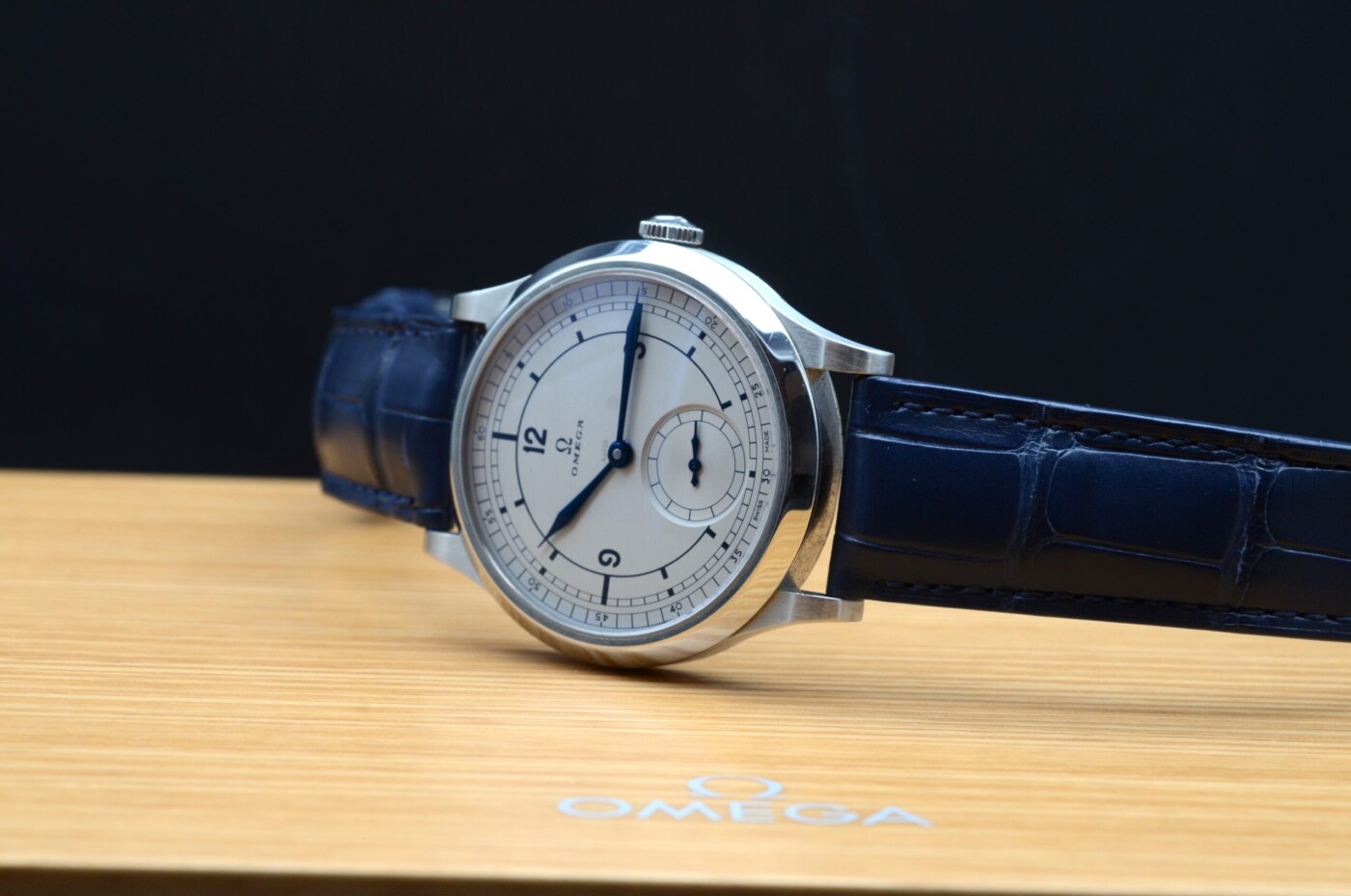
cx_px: 676
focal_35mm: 90
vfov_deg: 15.1
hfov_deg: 22.7
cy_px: 448
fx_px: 3371
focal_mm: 60
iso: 500
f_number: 10
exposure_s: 1/40
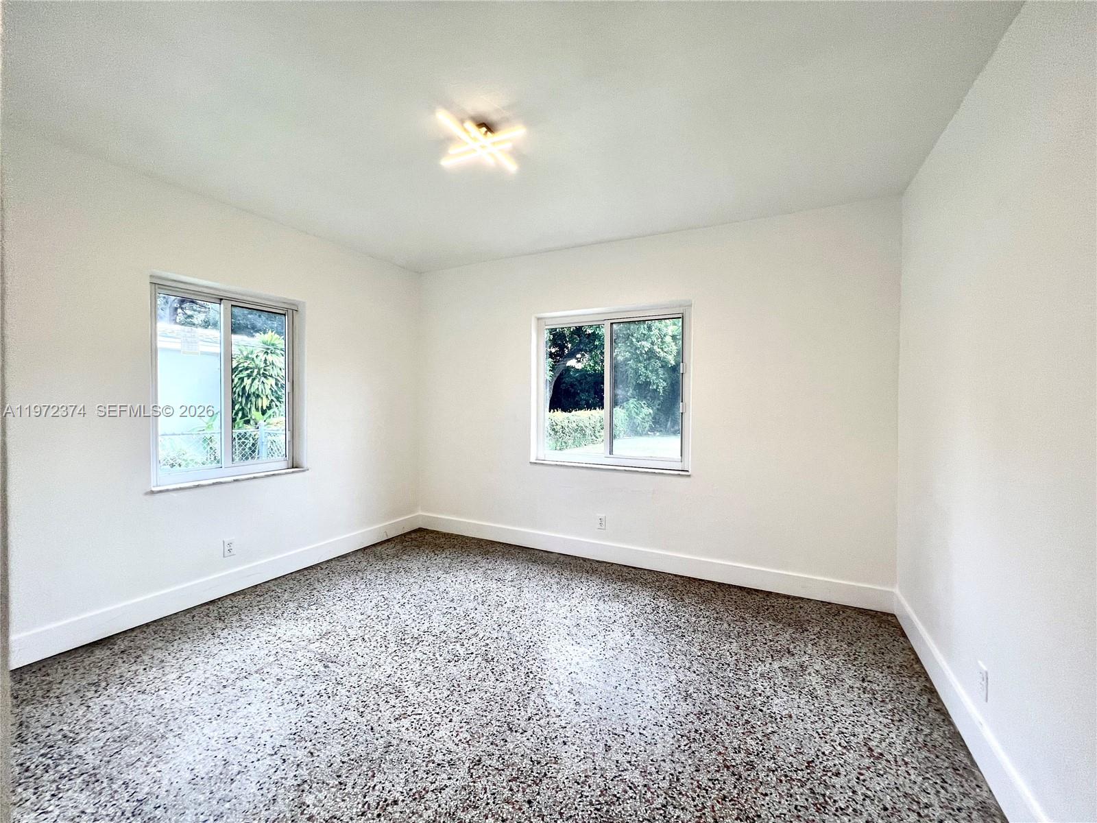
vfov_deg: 89.9
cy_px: 412
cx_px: 548
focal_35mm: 13
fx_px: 412
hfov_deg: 106.2
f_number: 1.8
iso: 125
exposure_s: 1/120
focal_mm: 1.57
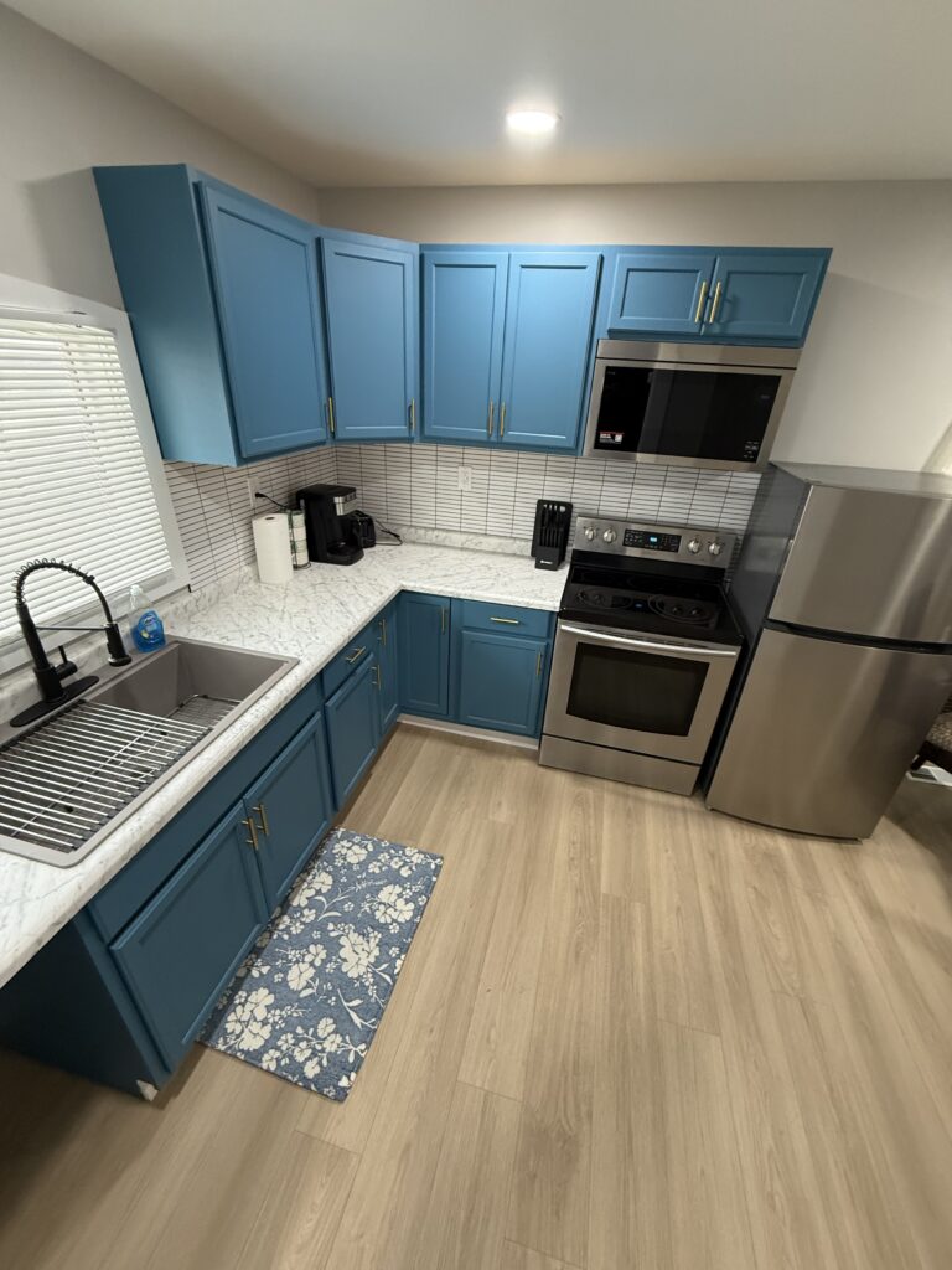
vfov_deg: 102.1
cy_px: 635
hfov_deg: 85.7
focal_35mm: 14
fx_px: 513
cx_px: 476
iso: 250
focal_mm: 2.22
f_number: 2.2
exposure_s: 1/60
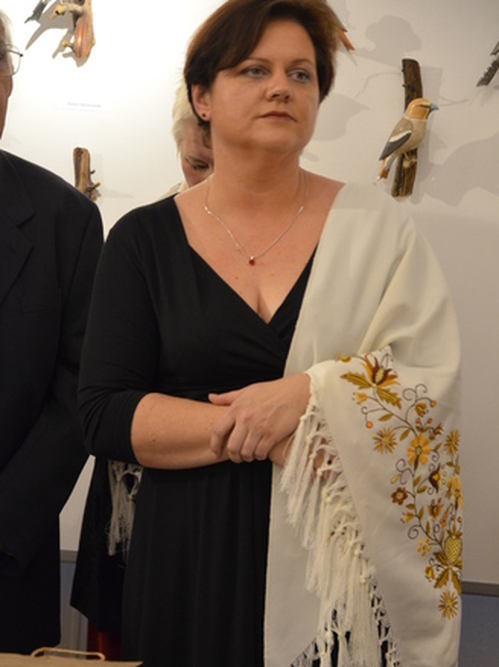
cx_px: 250
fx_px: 2213
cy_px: 358
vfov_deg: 17.1
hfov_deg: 12.9
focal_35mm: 115
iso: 1600
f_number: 4
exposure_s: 1/80
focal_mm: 70
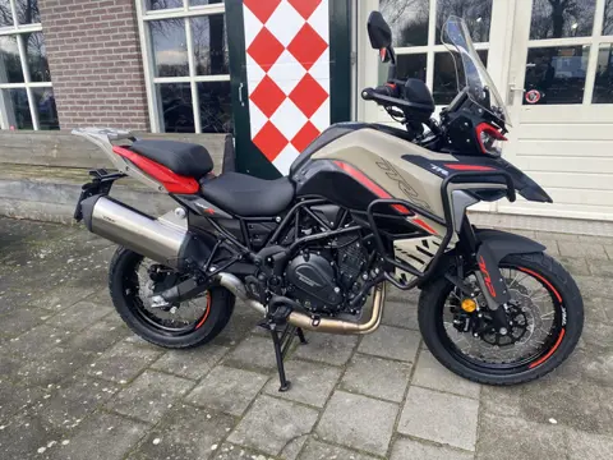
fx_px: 460
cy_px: 230
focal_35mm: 26
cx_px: 306
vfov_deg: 53.1
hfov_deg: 67.3
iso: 32
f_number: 1.8
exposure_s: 1/363
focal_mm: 4.25
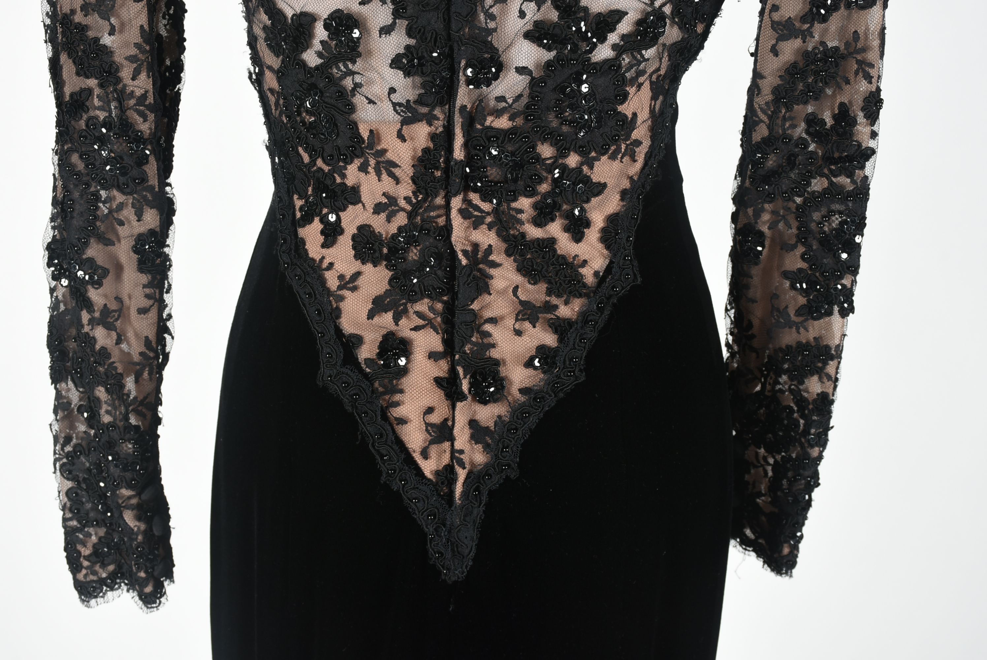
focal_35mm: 63
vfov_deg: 21.6
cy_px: 330
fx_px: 1729
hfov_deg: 31.9
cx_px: 494
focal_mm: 42
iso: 320
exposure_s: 1/60
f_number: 10
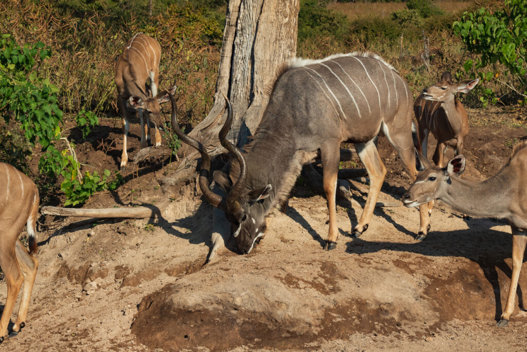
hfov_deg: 15.2
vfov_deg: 10.2
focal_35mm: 135
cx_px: 264
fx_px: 1976
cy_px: 176
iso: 800
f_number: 18
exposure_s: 1/500
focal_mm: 135
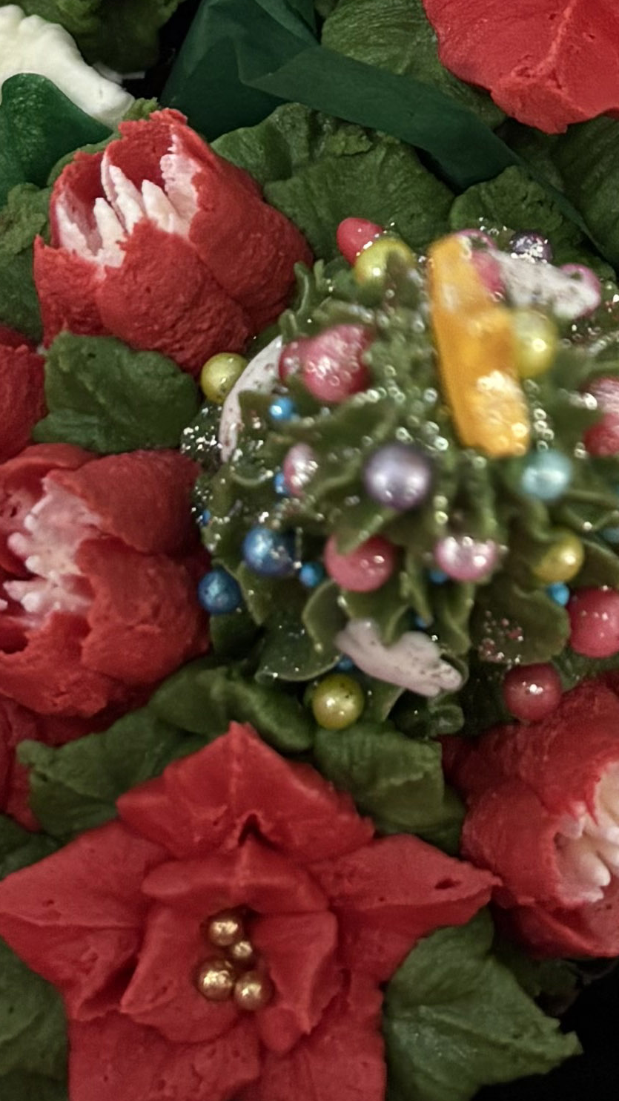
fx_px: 3180
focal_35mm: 109
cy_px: -237
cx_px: 736
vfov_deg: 18.5
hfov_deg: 10.9
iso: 500
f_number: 1.6
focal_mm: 5.96
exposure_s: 1/54
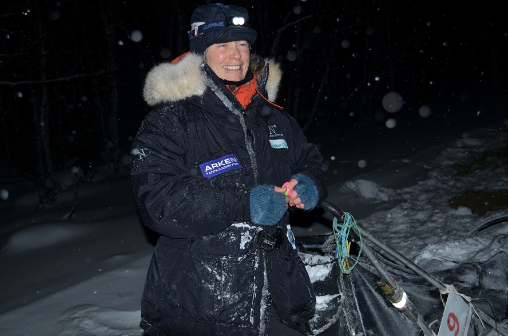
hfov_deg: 49.6
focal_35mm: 39
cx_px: 254
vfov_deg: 34.1
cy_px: 168
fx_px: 549
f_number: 4.2
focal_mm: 26
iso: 160
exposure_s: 1/200
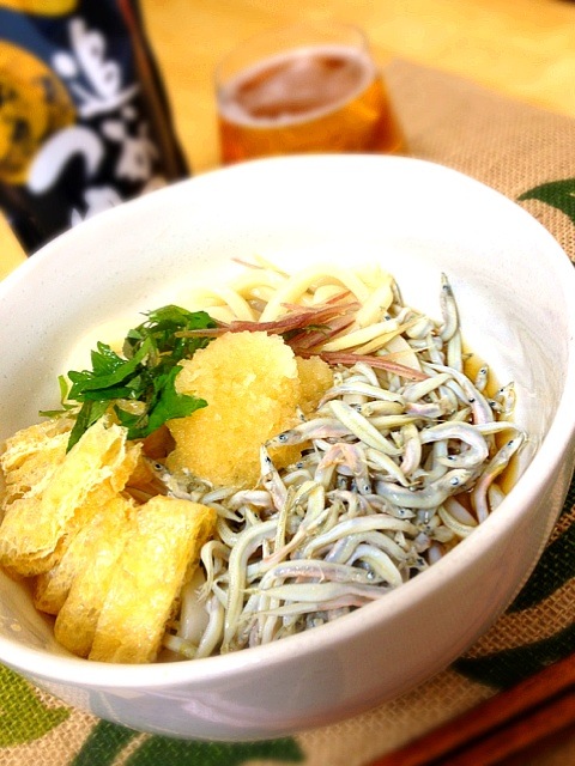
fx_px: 775
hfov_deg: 40.7
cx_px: 288
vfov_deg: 52.6
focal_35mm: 35
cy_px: 383
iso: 80
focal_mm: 4.28
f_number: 2.4
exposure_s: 1/20
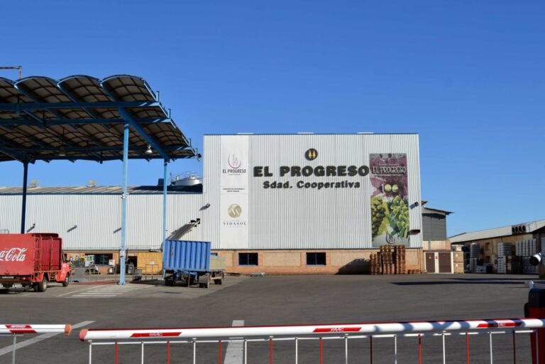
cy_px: 182
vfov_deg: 34.2
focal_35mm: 39
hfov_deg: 49.6
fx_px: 590
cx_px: 272
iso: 100
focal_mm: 26
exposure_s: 1/320
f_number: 9
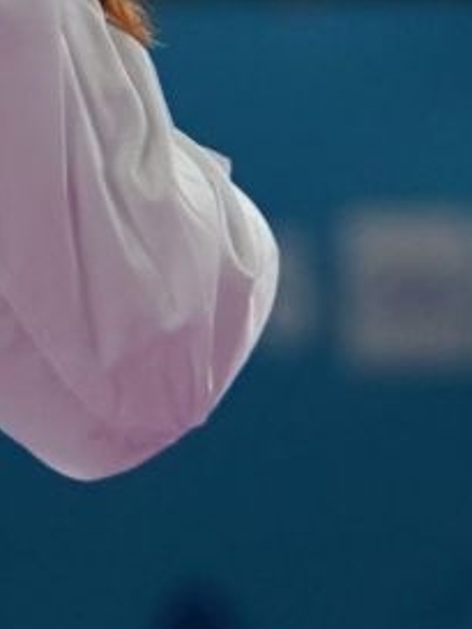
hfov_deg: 1.2
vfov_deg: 1.6
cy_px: -574
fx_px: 22762
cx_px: -769
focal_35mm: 1253
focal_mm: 132
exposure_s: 1/1000
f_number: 2.8
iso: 1000
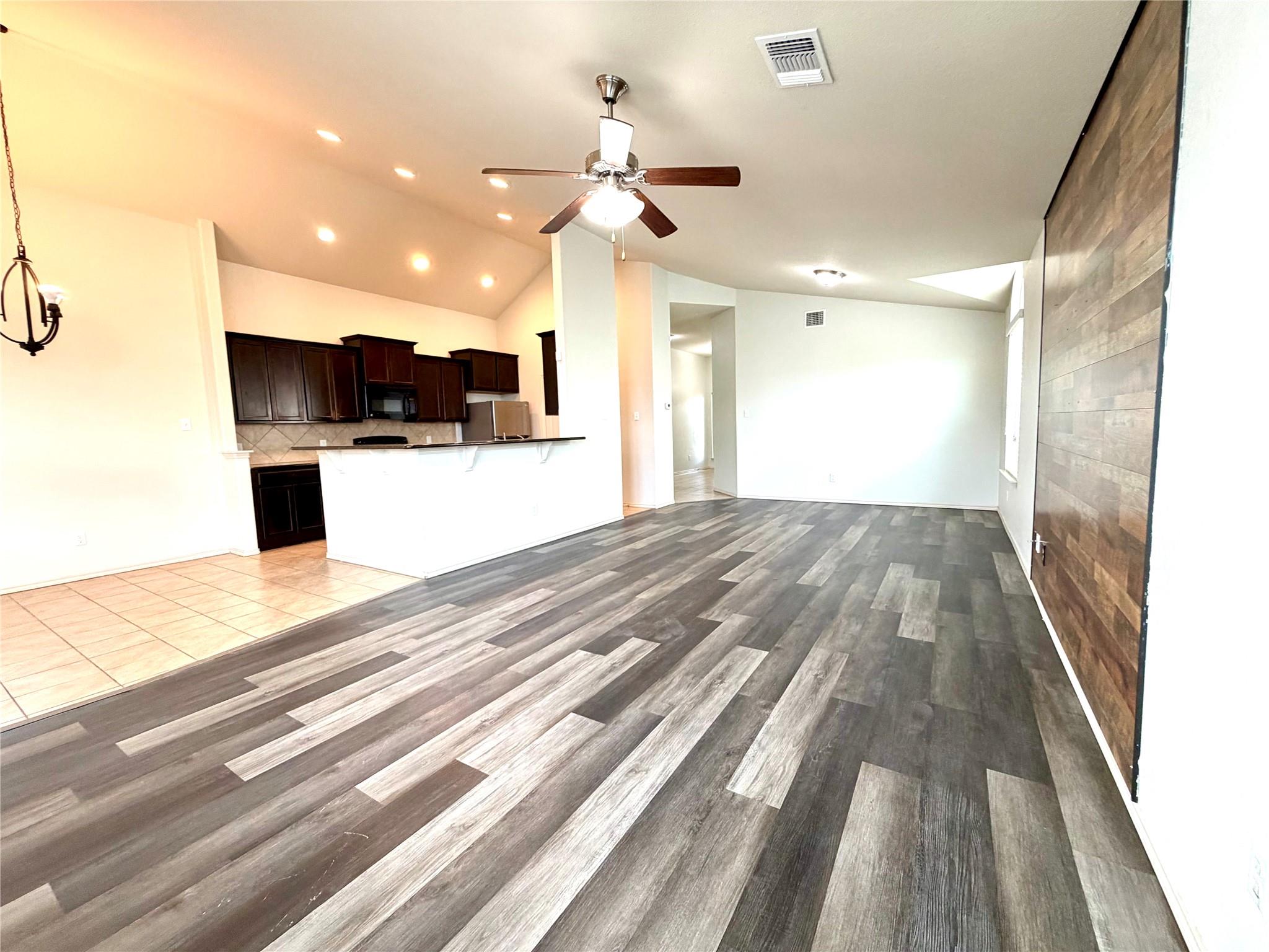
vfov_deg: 85.7
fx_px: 513
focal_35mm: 14
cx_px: 634
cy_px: 476
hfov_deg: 102.1
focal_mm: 2.22
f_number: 2.2
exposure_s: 1/120
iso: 250
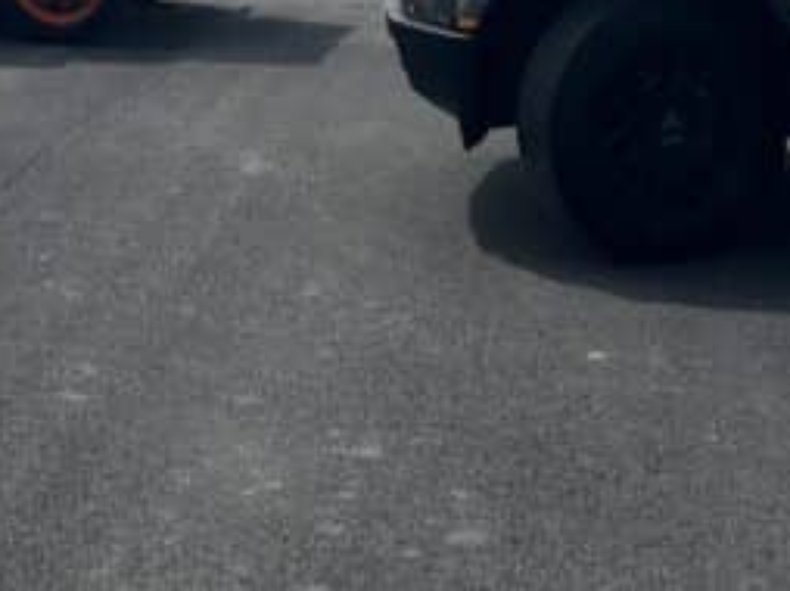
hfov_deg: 18.3
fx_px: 2394
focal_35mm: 105
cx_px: 16
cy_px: -575
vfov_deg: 12.5
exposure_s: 1/14286
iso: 50
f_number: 1.5
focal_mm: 5.7
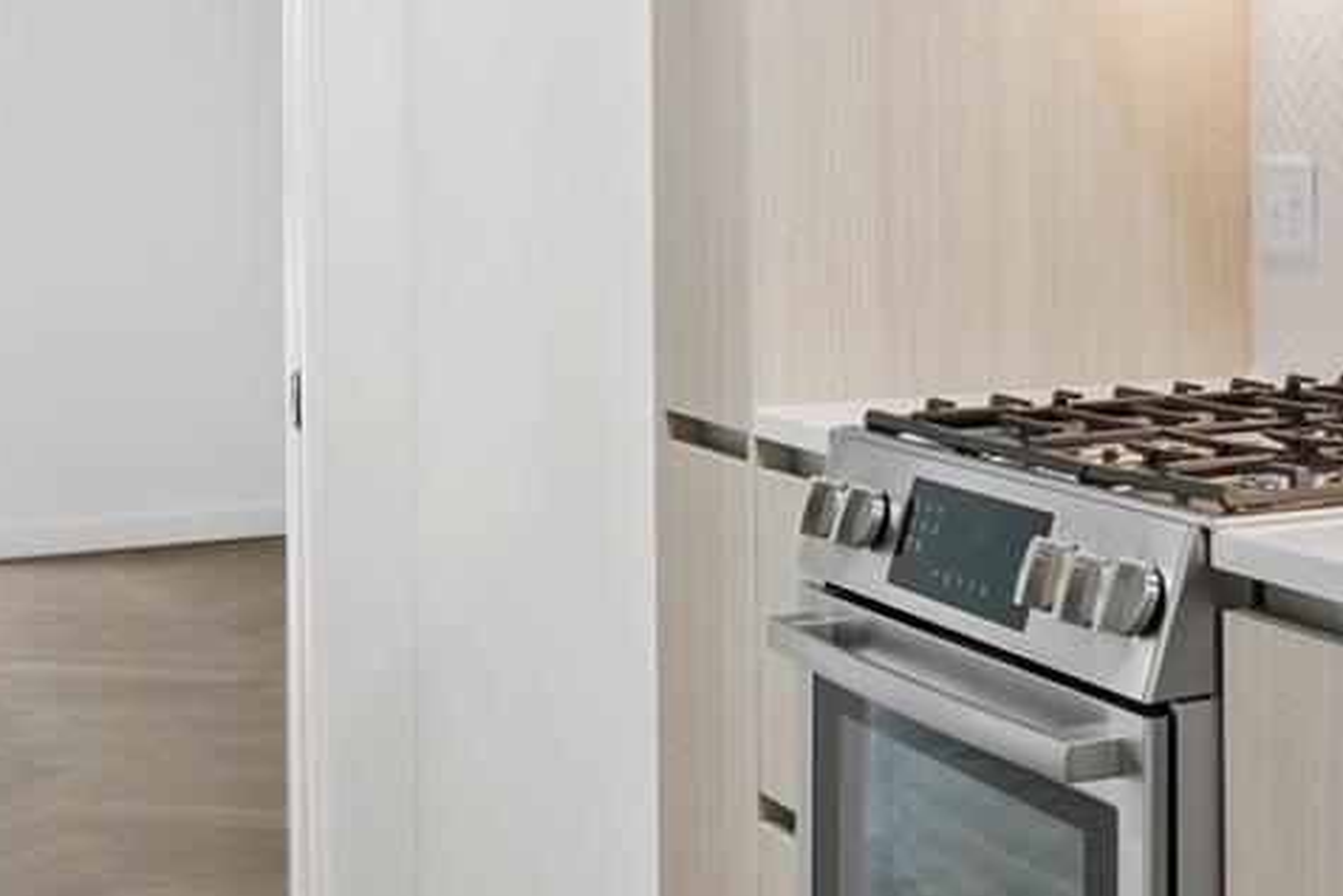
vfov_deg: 19.5
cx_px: 1504
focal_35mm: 69
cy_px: 179
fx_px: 2575
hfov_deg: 26.7
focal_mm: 10.8
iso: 400
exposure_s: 2.3
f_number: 8
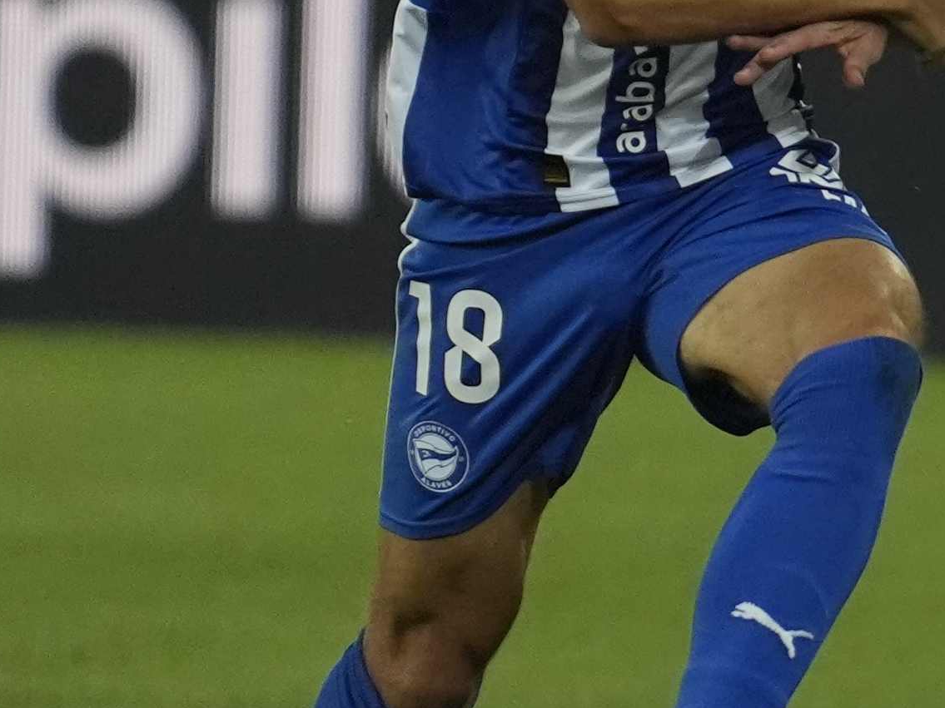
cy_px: 278
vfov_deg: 0.7
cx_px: 2007
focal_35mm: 2278
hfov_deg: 0.9
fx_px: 62182
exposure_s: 1/800
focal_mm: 448
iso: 3200
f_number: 6.3
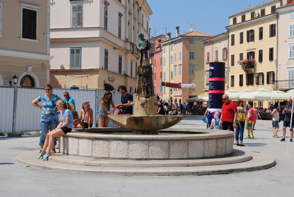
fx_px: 491
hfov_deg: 33.4
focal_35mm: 60
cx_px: 147
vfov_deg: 22.7
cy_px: 98
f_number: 9
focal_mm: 40
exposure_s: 1/320
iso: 100
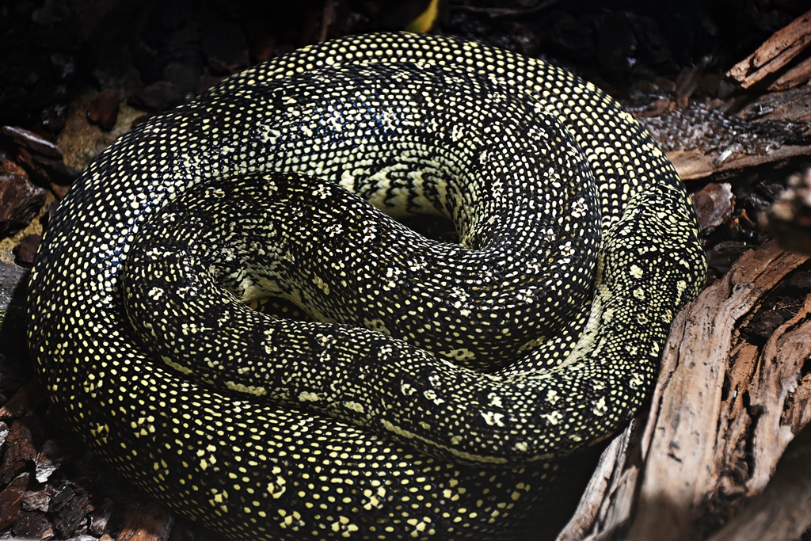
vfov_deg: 14.7
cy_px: 270
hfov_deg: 21.9
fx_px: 2095
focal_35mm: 93
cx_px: 406
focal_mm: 62
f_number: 5
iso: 1250
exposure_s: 1/125
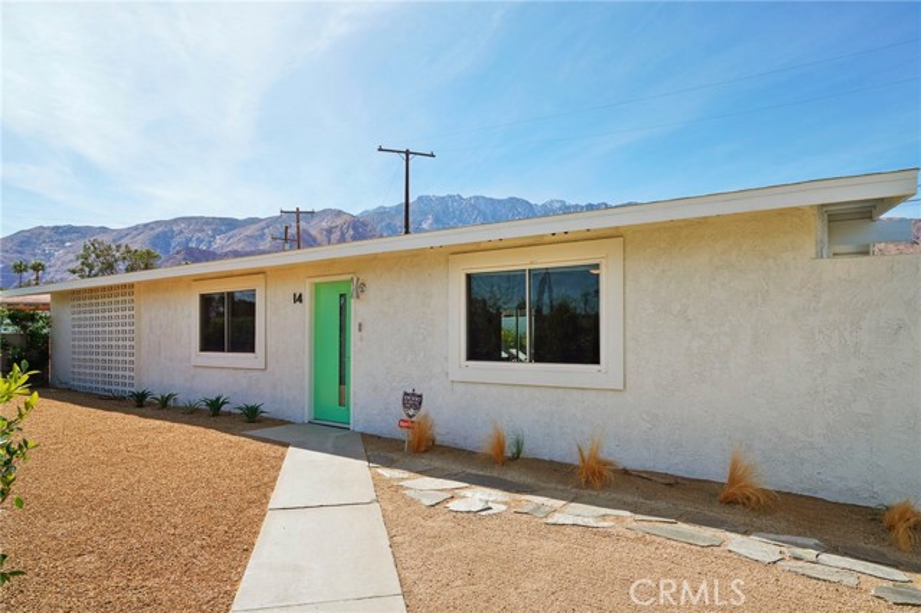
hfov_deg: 81.2
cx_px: 460
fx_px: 537
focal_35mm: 21
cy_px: 306
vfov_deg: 59.4
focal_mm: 21
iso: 100
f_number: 8
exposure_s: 1/250
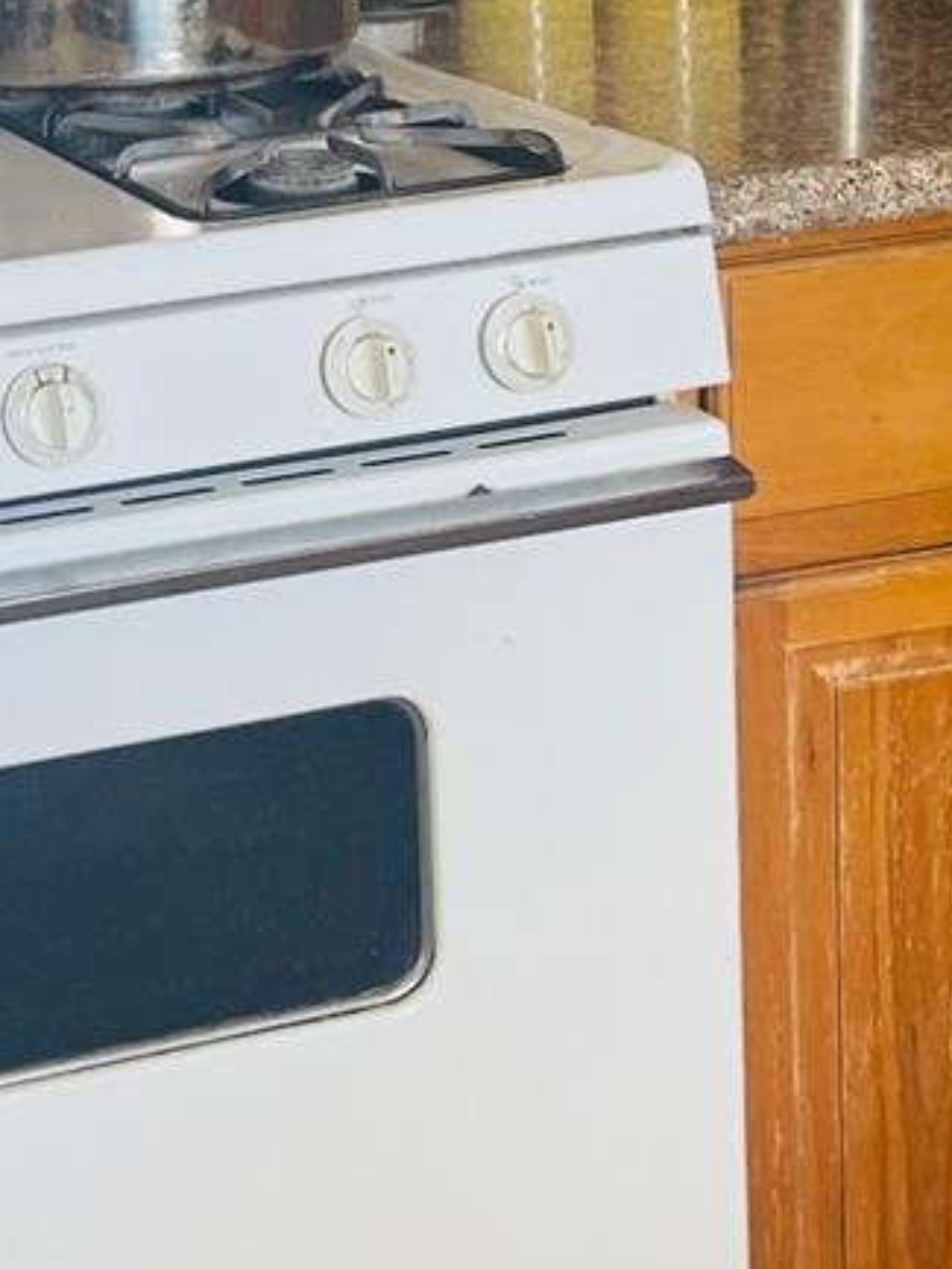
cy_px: -106
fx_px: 3299
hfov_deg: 15.7
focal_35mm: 90
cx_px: -227
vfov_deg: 20.8
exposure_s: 1/60
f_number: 1.6
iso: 200
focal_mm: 5.1
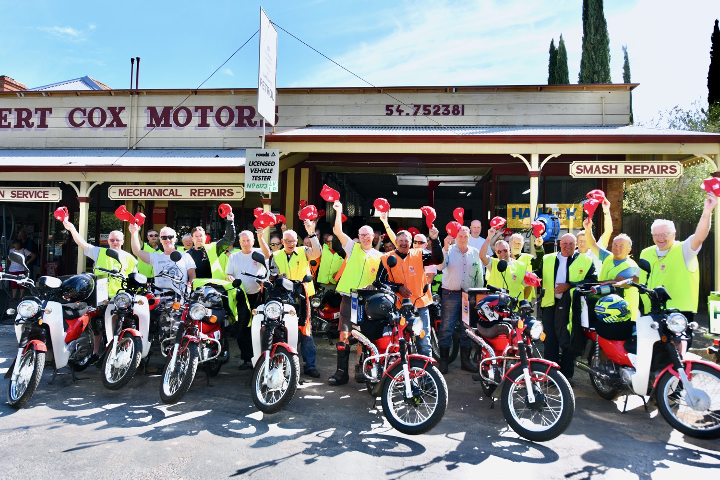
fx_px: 480
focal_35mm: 24
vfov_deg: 53.1
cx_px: 360
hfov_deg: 73.7
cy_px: 240
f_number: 5.6
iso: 72
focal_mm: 24
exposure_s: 1/250
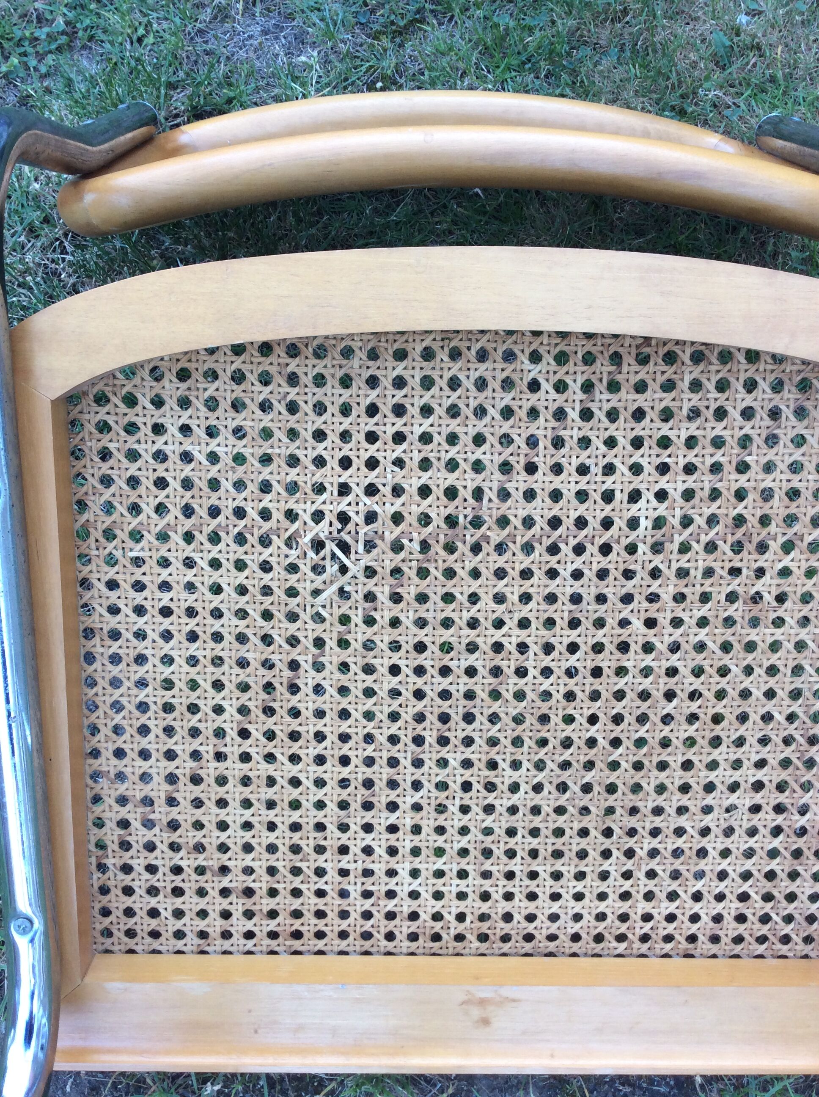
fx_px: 1012
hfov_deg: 44.1
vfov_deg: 56.9
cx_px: 410
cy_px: 548
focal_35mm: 32
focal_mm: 3.3
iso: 40
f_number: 2.4
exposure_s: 1/50
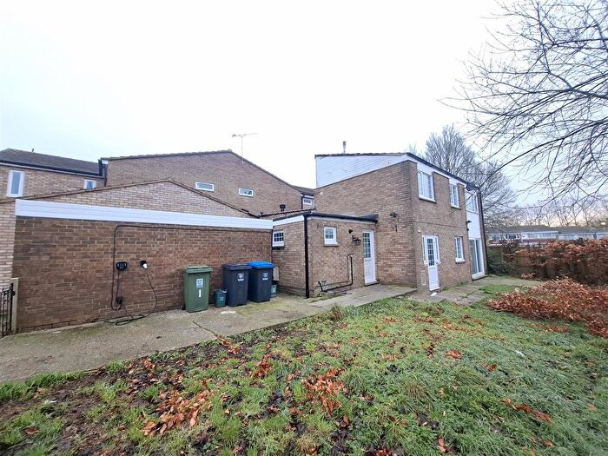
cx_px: 304
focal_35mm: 13
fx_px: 228
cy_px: 228
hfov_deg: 106.2
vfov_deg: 89.9
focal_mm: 1.74
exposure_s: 1/50
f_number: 2.2
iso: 50
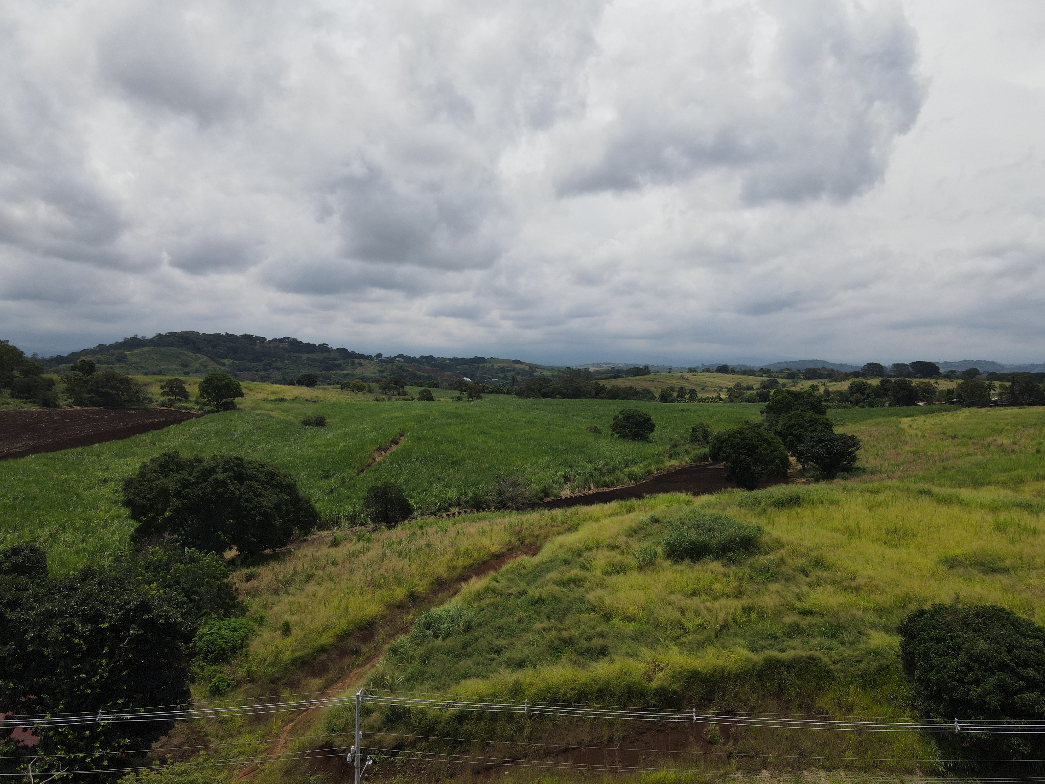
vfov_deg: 56.8
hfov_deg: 71.6
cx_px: 522
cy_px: 392
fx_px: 725
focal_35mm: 24
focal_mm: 4.5
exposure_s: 1/1250
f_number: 2.8
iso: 100
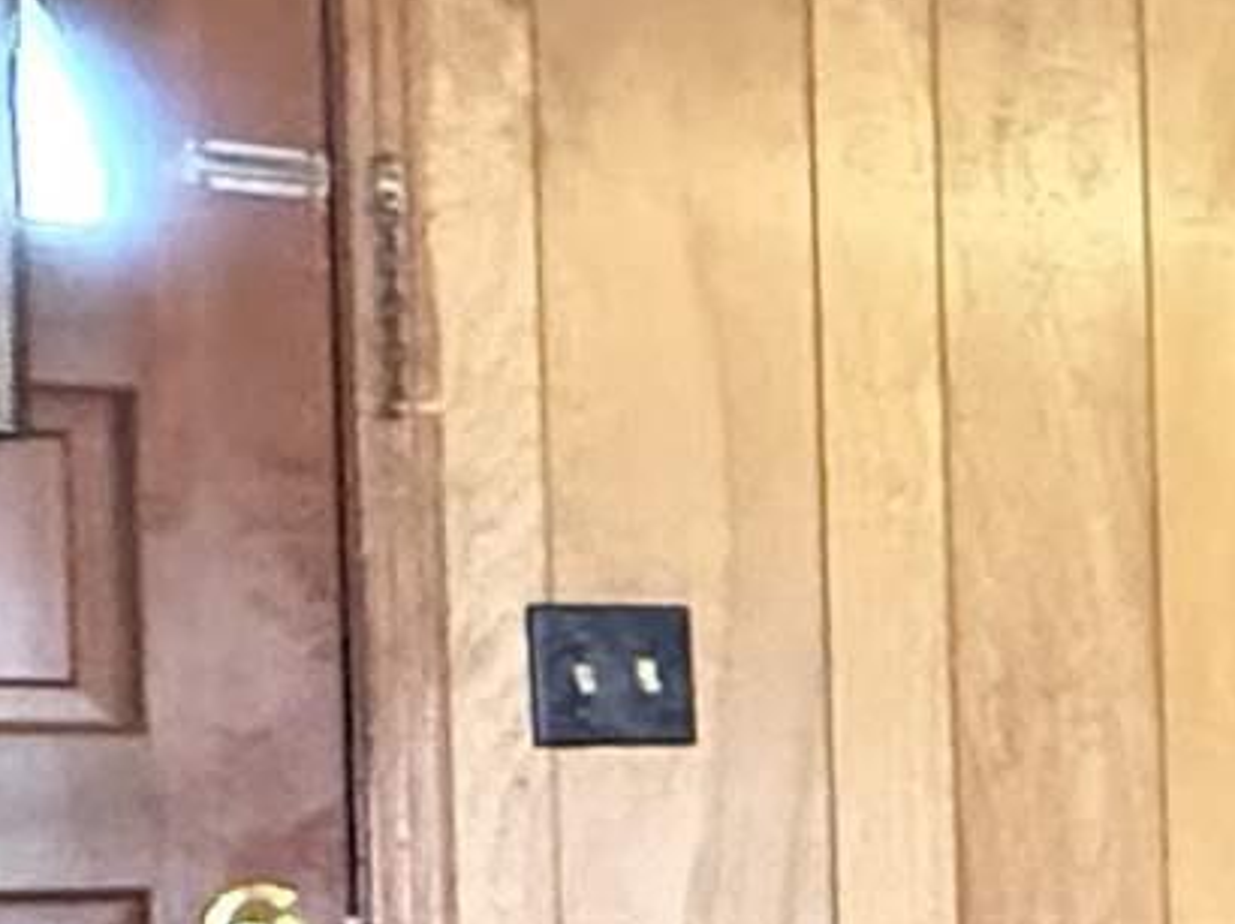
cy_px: 891
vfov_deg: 13.9
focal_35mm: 105
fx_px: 3744
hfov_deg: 13.5
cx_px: 2976
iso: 2500
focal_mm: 2.22
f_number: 2.2
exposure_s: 1/24
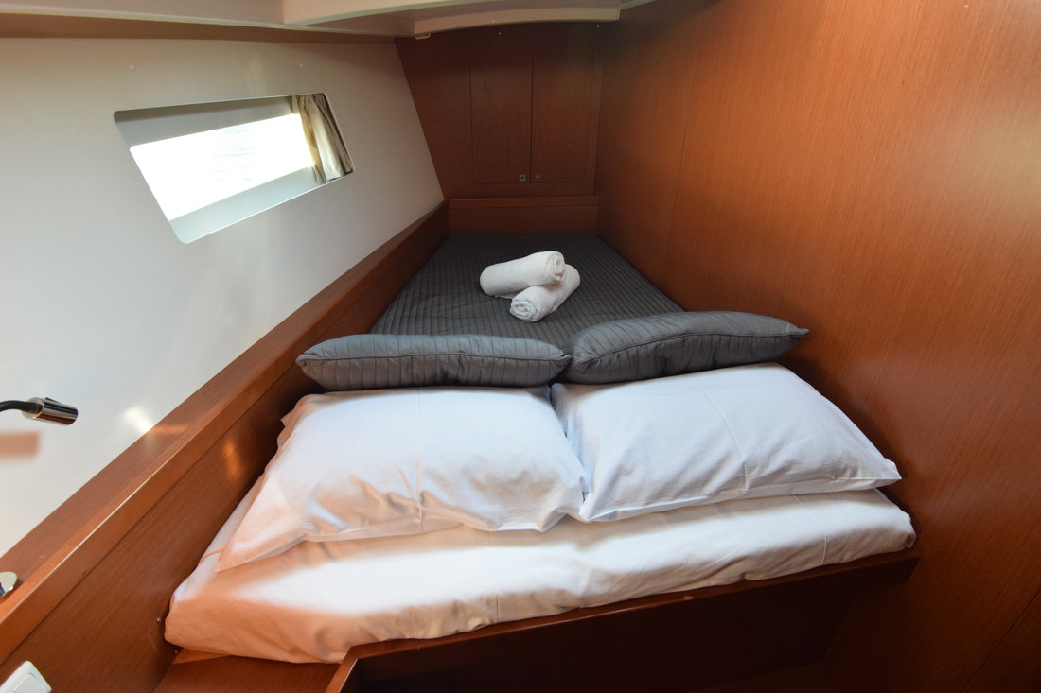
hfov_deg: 95.0
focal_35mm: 16
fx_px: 477
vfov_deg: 72.0
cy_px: 346
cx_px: 520
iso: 1600
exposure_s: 1/125
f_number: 6.3
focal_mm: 11
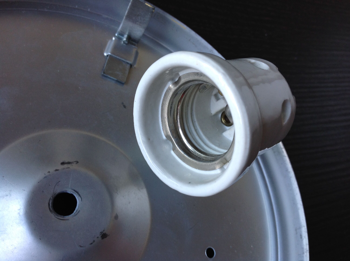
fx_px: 353
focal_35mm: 35
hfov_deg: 52.7
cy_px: 130
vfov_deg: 40.6
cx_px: 175
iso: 50
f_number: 2.4
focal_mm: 4.28
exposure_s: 1/24
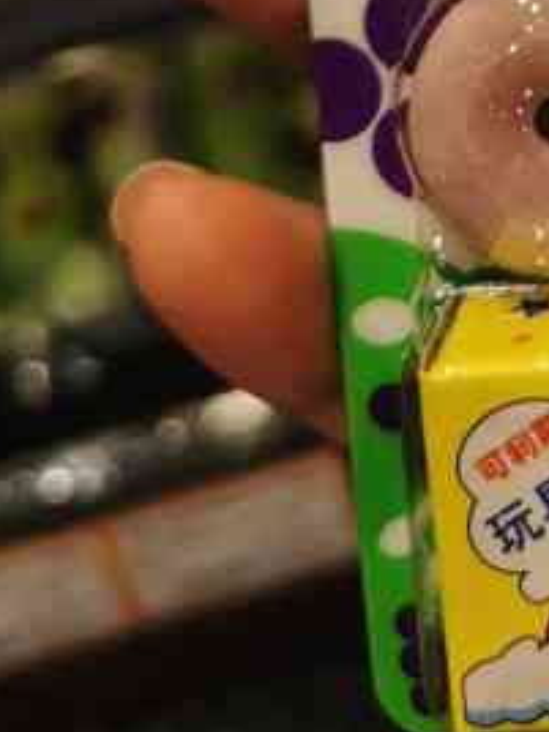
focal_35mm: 94
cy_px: -321
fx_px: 1988
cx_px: 811
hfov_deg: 14.7
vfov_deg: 18.7
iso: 50
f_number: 1.8
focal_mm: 5.58
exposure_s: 1/833
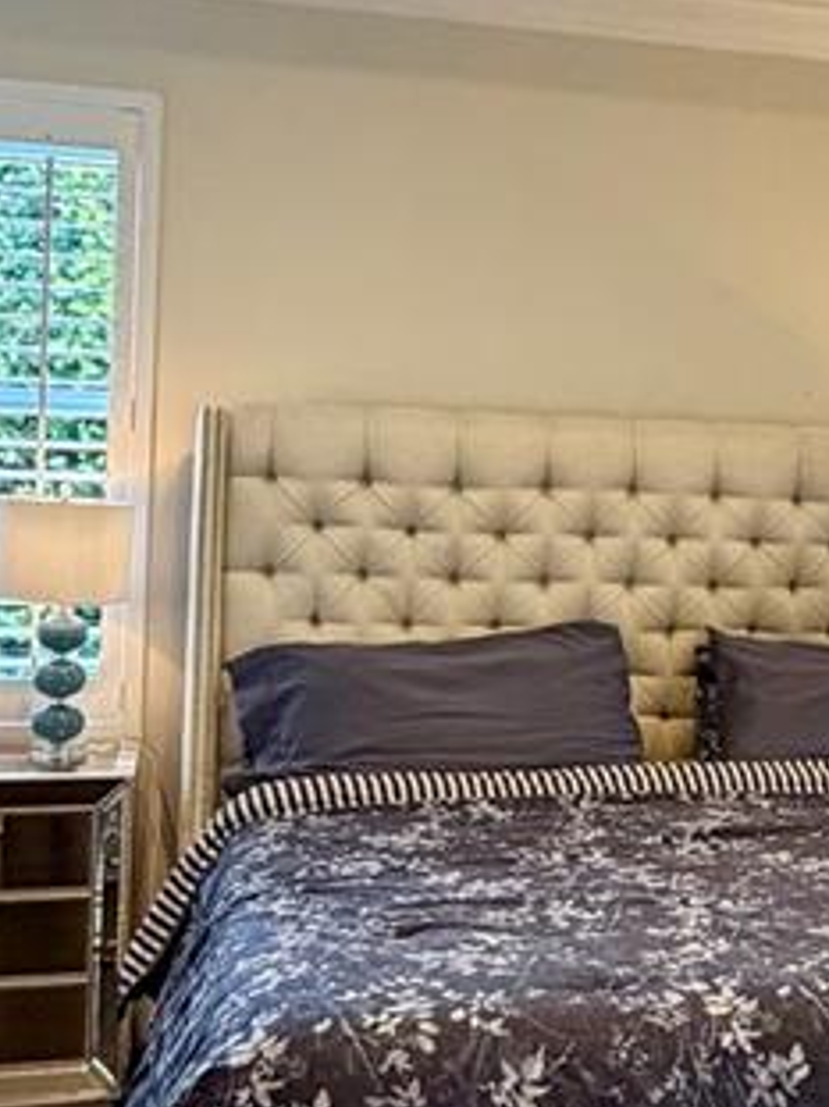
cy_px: 477
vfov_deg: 35.5
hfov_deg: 26.2
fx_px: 1725
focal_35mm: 54
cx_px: 740
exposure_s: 1/60
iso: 250
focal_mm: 2.22
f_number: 2.2
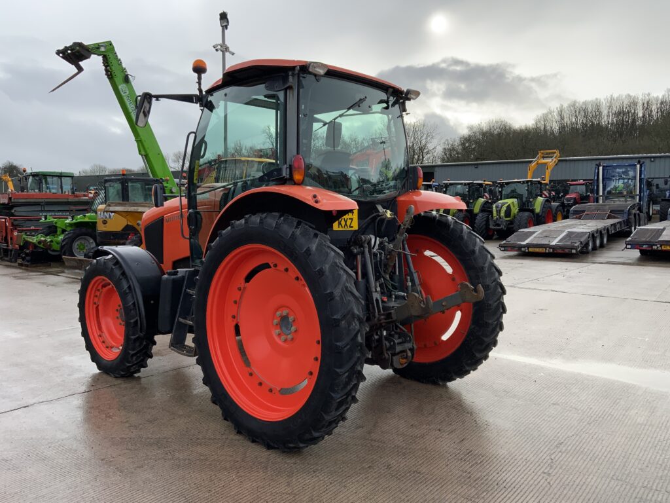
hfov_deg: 61.7
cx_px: 335
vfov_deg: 48.2
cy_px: 252
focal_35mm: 29
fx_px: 561
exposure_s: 1/869
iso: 16
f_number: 1.8
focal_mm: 3
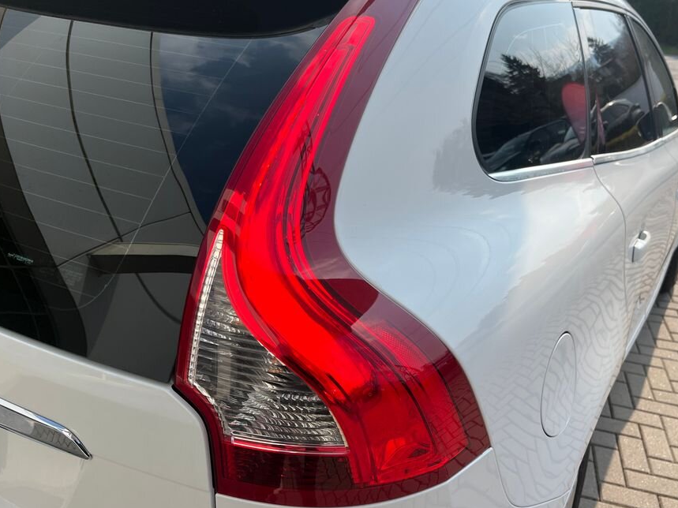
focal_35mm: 31
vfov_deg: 45.4
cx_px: 382
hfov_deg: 58.2
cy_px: 239
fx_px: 607
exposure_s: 1/3049
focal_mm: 5.1
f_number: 1.6
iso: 50
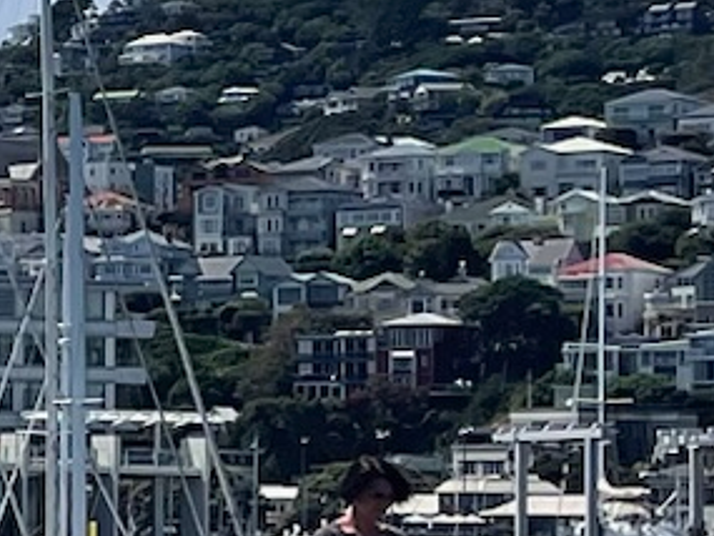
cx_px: -1786
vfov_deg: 7.9
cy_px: 383
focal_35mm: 187
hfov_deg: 8.1
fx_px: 3859
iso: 32
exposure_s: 1/6897
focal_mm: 4.2
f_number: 1.6
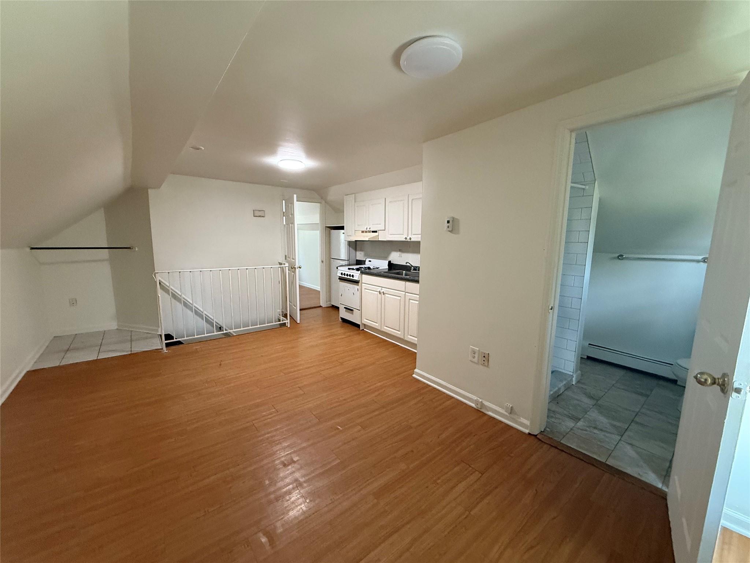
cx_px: 375
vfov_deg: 85.7
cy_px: 282
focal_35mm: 14
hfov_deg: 102.1
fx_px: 303
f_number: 2.2
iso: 400
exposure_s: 1/60
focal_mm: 2.22
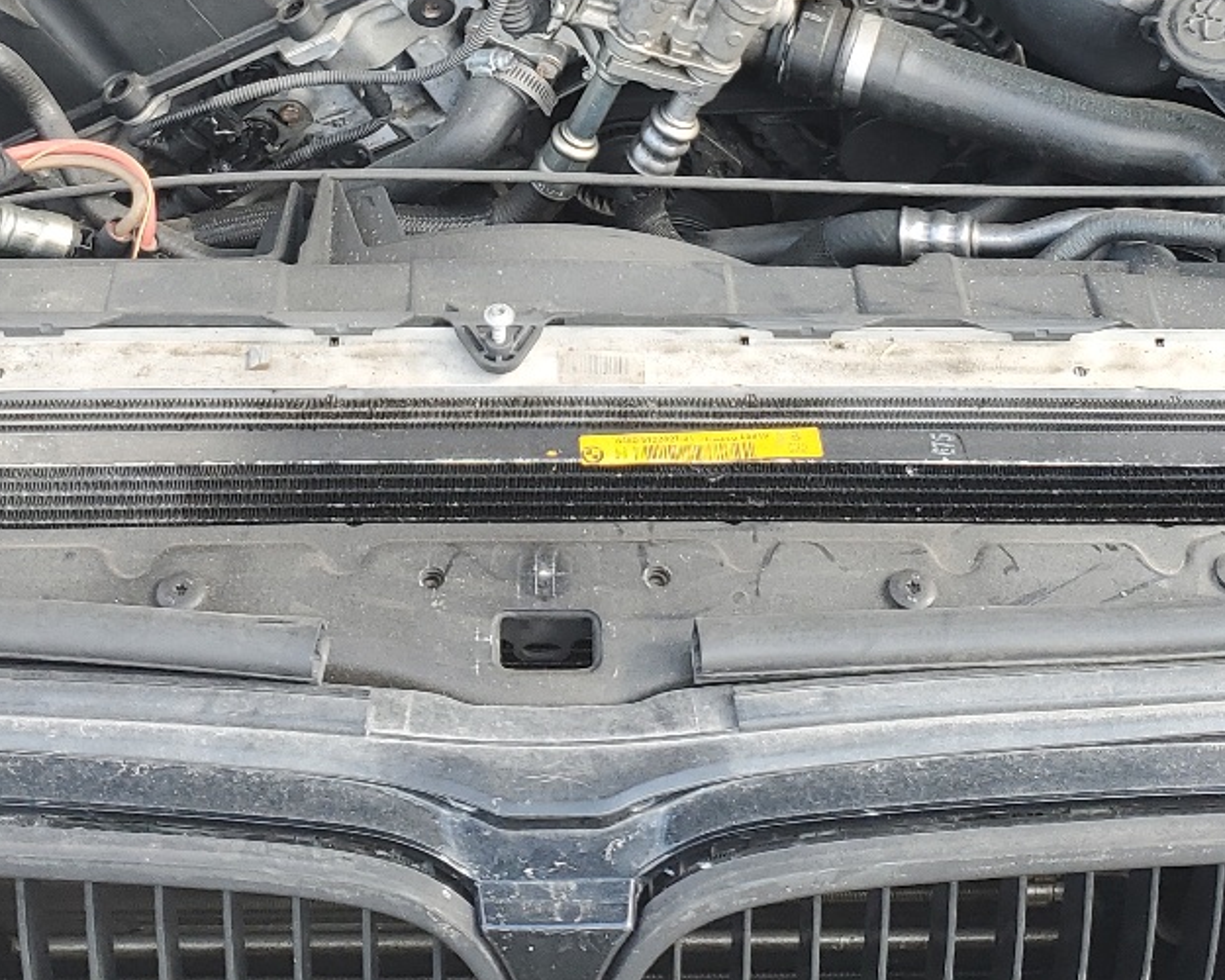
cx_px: 551
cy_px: 18
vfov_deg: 22.6
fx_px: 2357
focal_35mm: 65
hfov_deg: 29.1
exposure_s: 1/286
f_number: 1.5
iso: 50
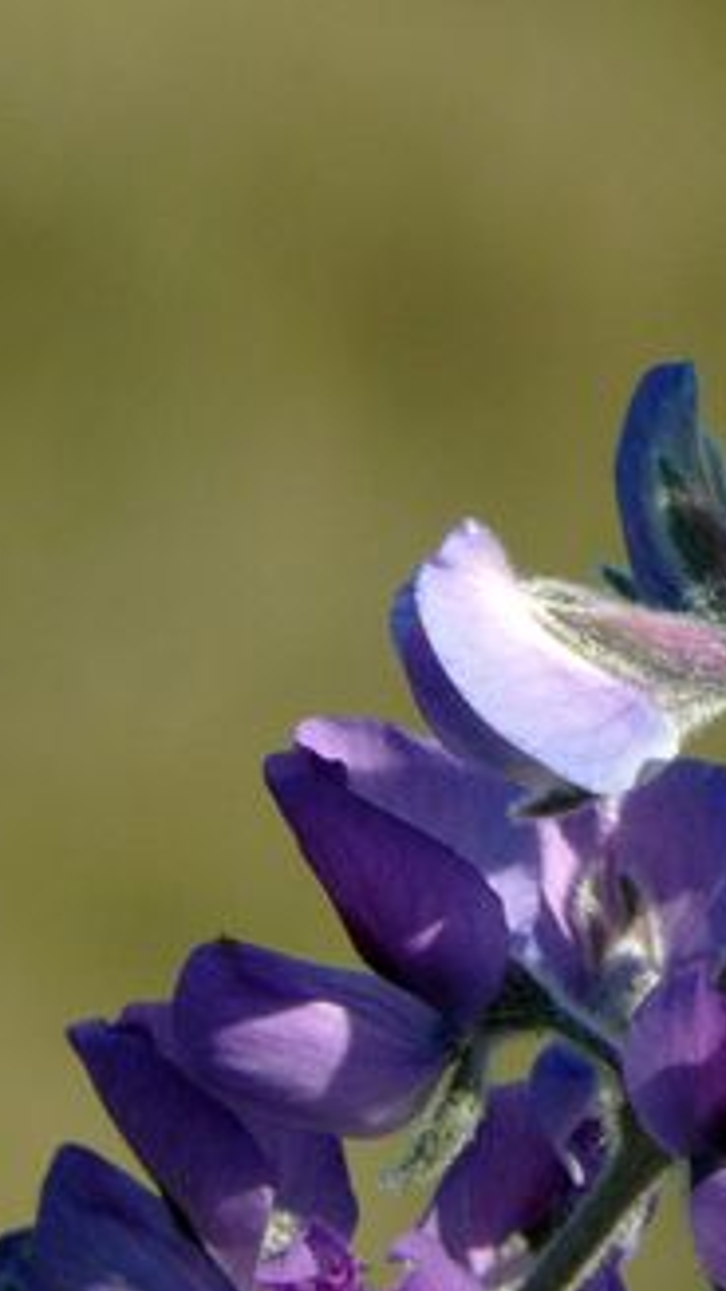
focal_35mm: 1151
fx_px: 39381
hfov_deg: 1.1
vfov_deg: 1.9
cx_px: 505
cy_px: 738
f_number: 6.3
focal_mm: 72
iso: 100
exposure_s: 1/400
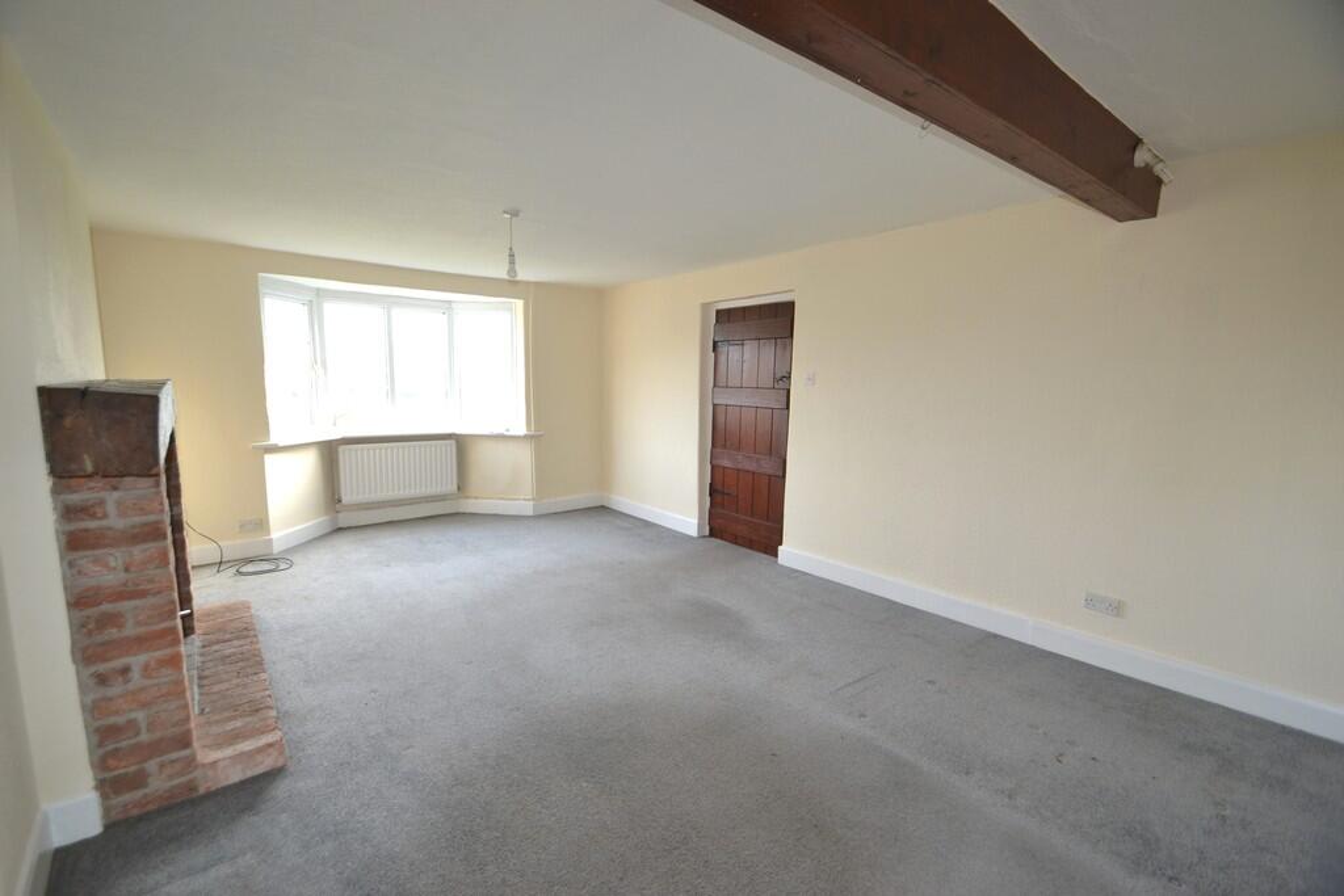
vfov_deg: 77.3
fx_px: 560
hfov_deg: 100.4
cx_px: 672
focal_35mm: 15
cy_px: 448
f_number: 3.5
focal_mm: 10
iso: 400
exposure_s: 1/60
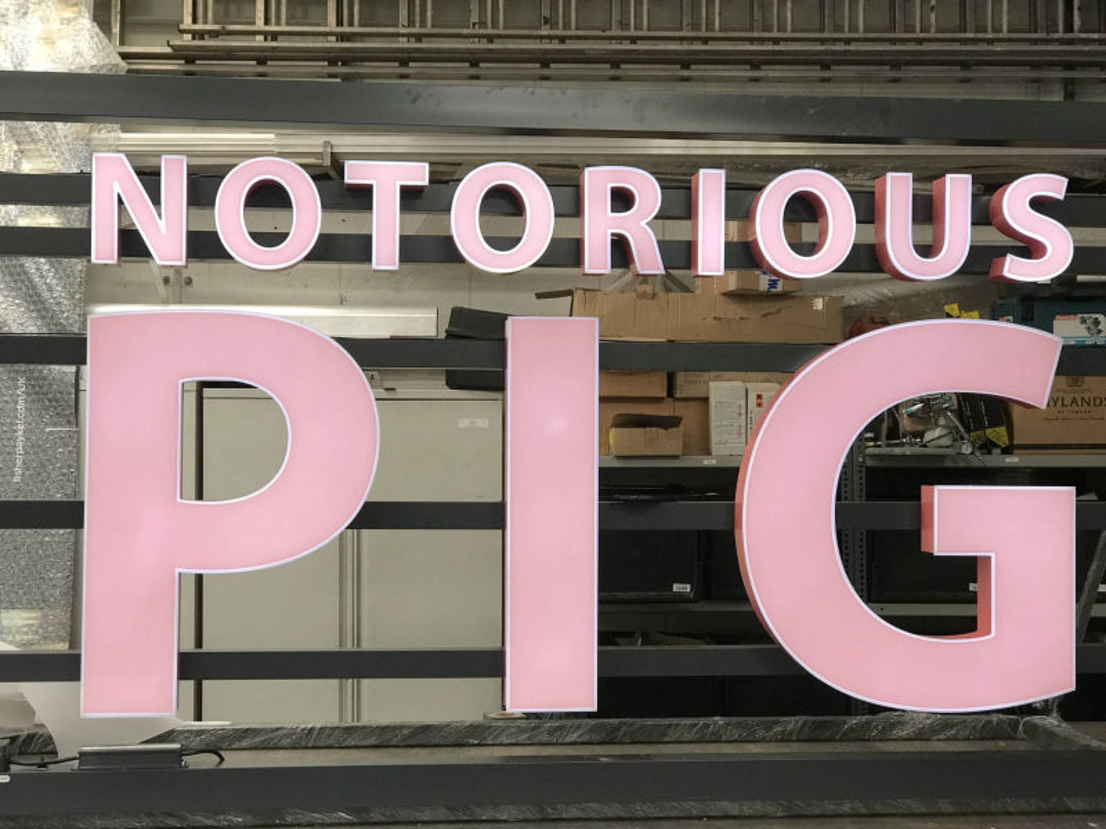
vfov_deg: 25.7
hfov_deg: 33.8
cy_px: 414
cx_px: 553
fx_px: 1821
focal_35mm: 57
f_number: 2.8
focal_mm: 6.6
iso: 50
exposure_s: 1/50
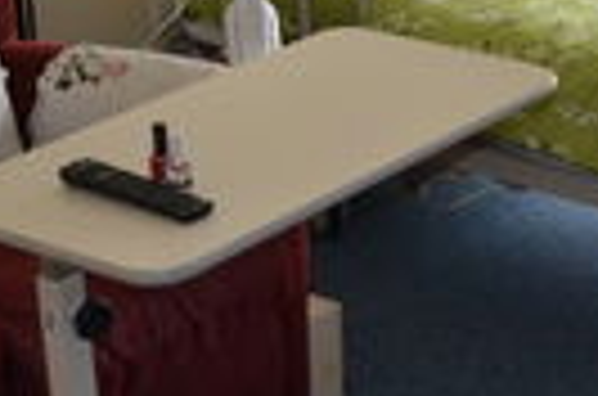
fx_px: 1972
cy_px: 74
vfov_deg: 11.4
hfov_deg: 16.7
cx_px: 665
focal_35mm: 119
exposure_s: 1/125
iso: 320
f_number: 4
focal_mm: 22
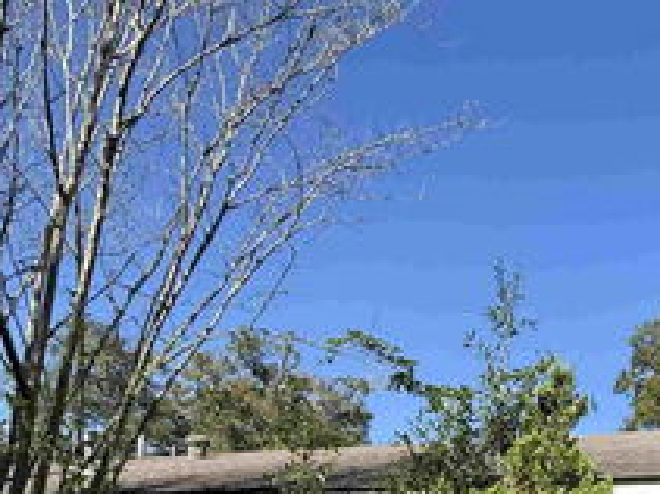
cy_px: 550
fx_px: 648
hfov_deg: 47.6
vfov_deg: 35.4
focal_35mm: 34
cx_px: 613
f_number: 2.2
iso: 64
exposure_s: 1/1399
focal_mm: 2.22
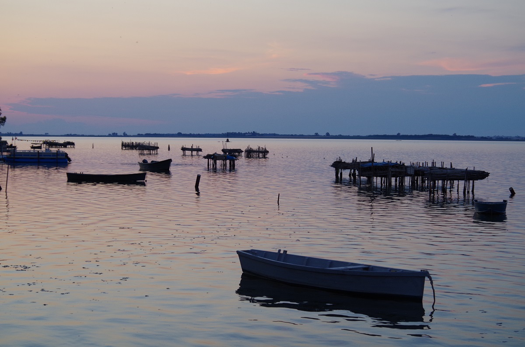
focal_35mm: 75
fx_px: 1091
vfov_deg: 18.1
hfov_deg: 27.1
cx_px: 262
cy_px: 174
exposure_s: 1/80
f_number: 6.3
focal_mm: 50
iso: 400
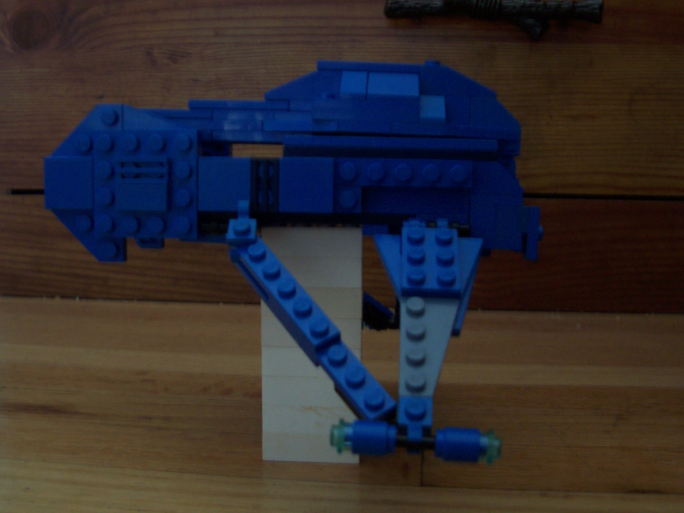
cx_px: 342
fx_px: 731
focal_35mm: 37
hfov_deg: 50.1
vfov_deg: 38.7
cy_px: 256
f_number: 2.8
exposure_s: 1/8
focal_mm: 5.6
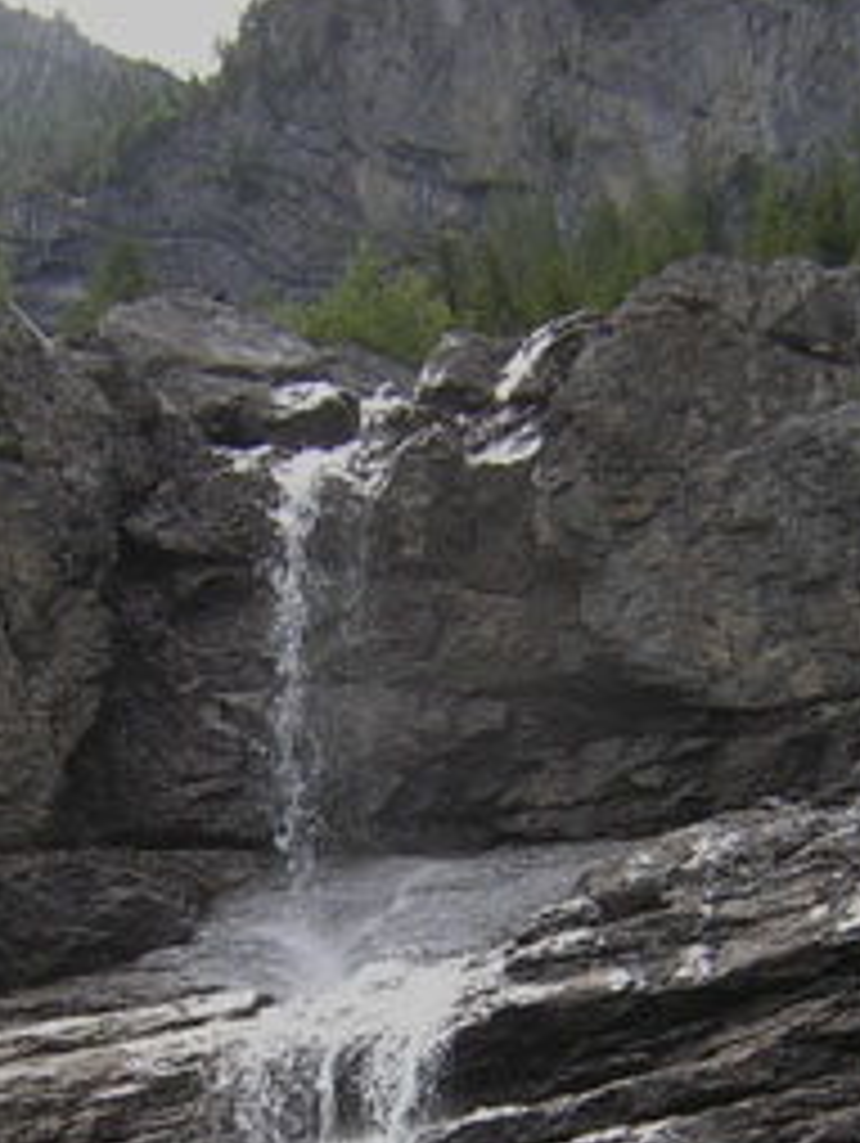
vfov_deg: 22.6
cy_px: 968
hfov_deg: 17.3
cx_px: 275
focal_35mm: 85
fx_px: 2811
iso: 100
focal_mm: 4.7
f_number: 5.2
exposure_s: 1/160
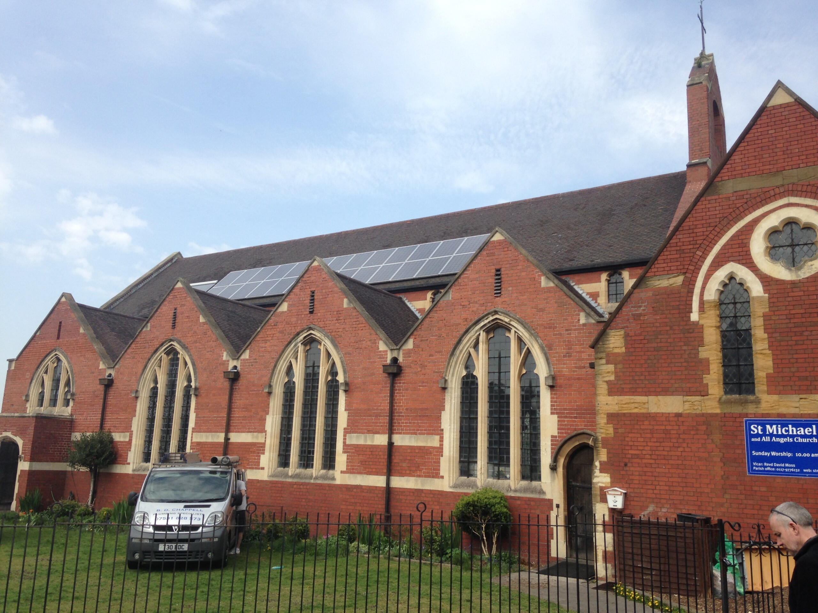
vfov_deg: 42.9
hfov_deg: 55.4
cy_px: 306
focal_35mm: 33
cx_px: 409
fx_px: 780
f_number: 2.4
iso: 50
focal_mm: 4.12
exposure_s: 1/1022
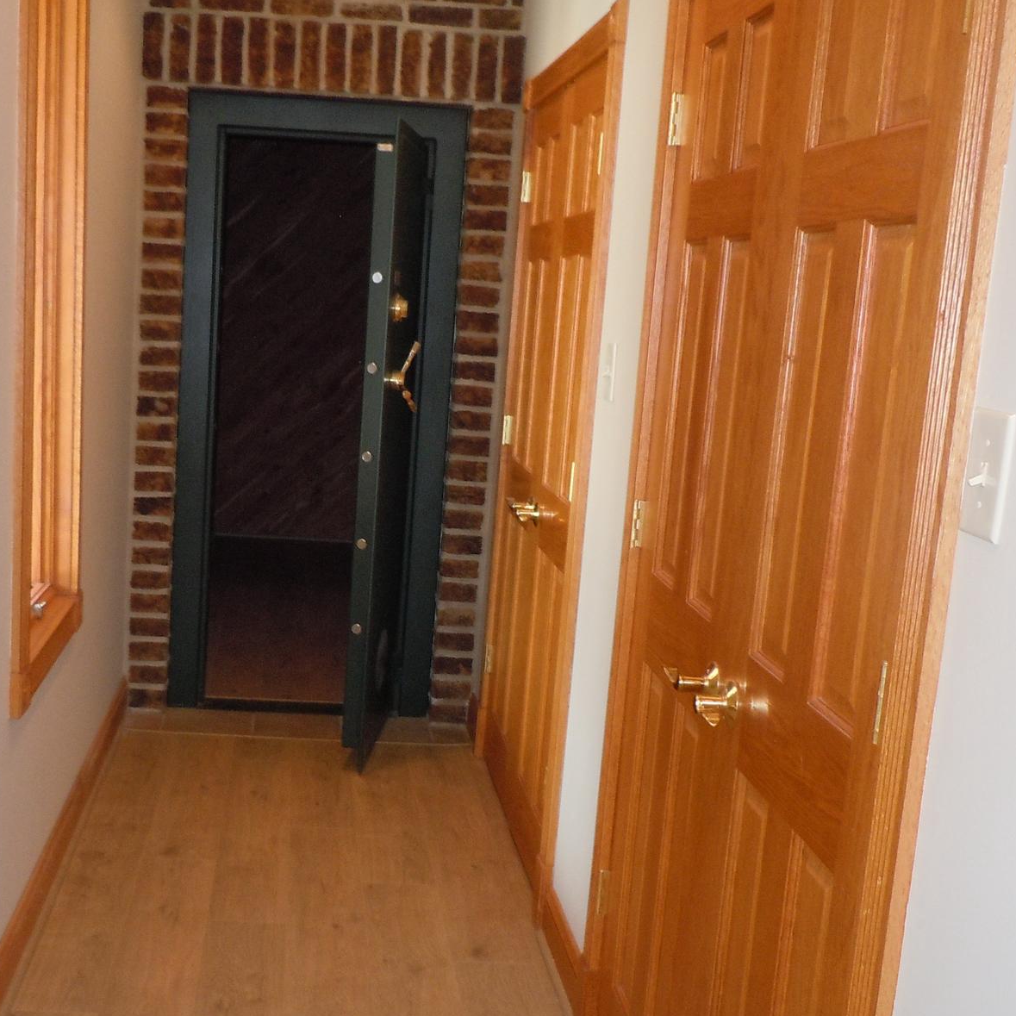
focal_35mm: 43
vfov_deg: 39.1
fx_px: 1428
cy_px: 550
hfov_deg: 38.9
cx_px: 374
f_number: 3.7
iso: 320
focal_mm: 5
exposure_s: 1/20
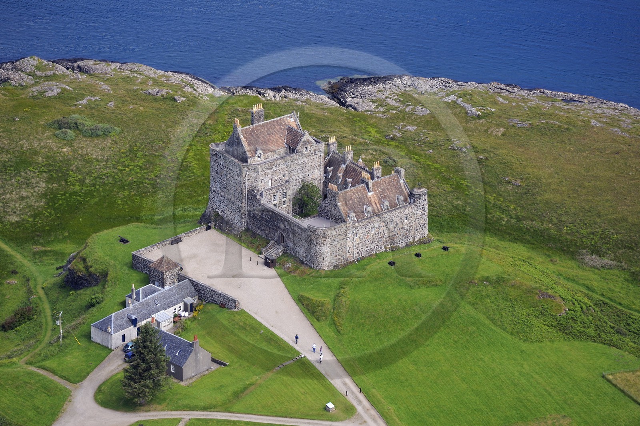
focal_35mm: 200
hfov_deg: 10.3
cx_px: 320
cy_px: 213
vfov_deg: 6.9
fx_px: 3553
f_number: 5
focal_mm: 200
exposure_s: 1/800
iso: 200
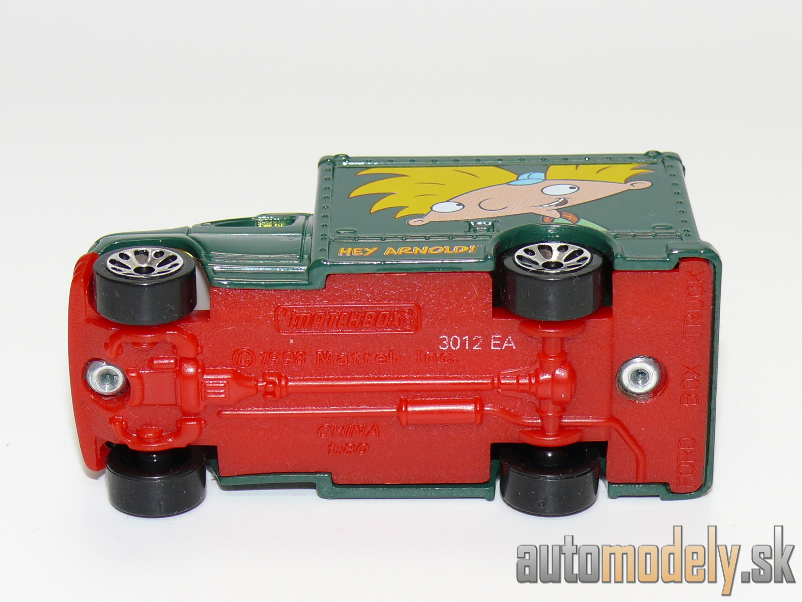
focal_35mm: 108
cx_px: 401
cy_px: 301
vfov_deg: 13.7
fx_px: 2502
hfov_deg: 18.2
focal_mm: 13.8
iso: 100
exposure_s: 1/30
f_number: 4
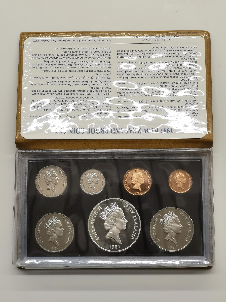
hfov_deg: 18.2
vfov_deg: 24.1
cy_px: 151
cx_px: 113
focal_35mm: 81
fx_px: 705
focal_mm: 7.48
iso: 160
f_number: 16
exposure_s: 1/100
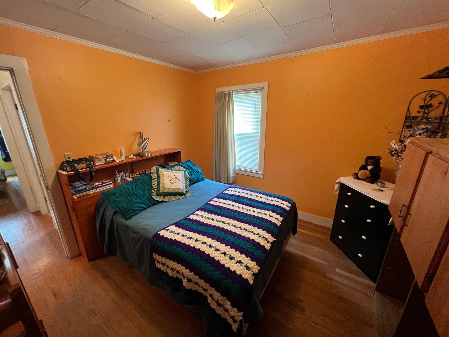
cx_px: 224
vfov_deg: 89.9
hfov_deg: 106.2
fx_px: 169
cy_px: 168
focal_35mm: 13
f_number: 1.8
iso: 400
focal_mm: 1.57
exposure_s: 1/60
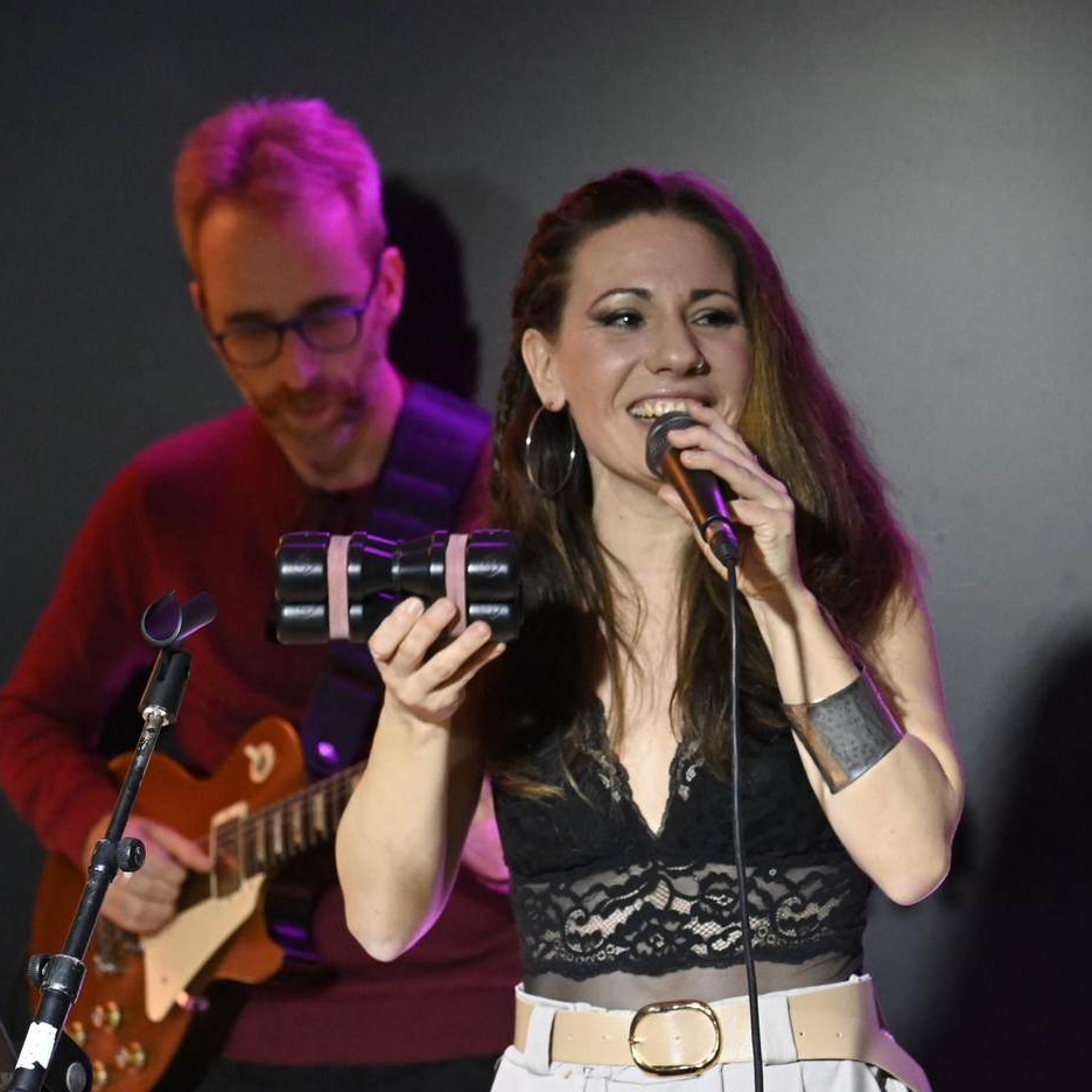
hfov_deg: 5.7
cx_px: 536
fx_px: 10886
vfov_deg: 5.7
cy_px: 517
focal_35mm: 305
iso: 5000
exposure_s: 1/160
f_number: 5.6
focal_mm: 140
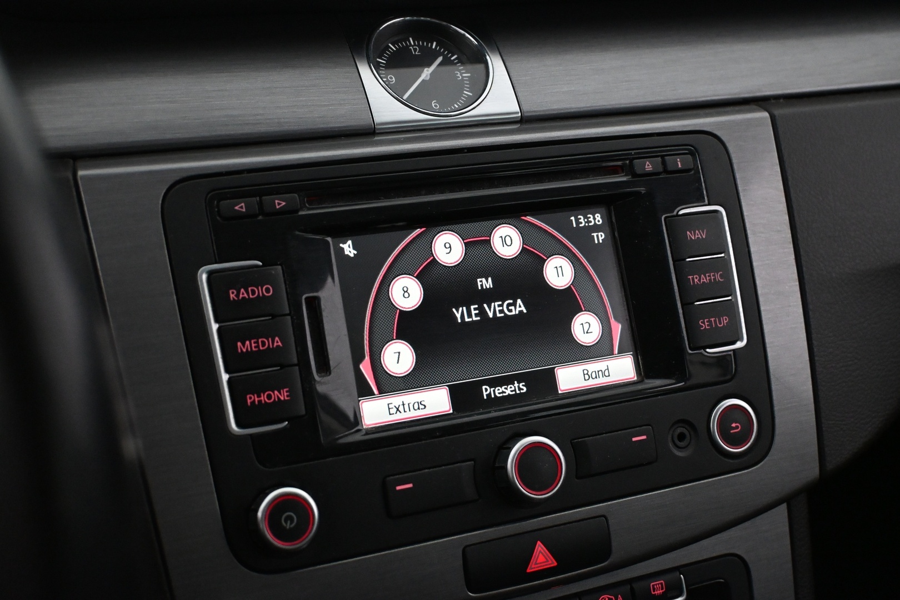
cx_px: 450
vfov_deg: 27.7
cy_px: 300
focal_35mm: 49
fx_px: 1219
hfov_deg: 40.5
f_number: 5
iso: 4500
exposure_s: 1/60
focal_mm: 32.5
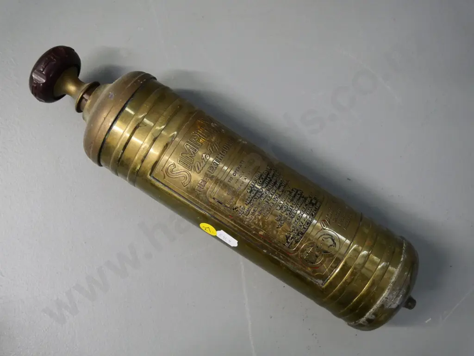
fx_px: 493
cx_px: 237
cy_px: 178
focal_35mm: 36
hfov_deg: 51.4
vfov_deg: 39.7
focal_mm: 18
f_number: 5
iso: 3200
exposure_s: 1/125
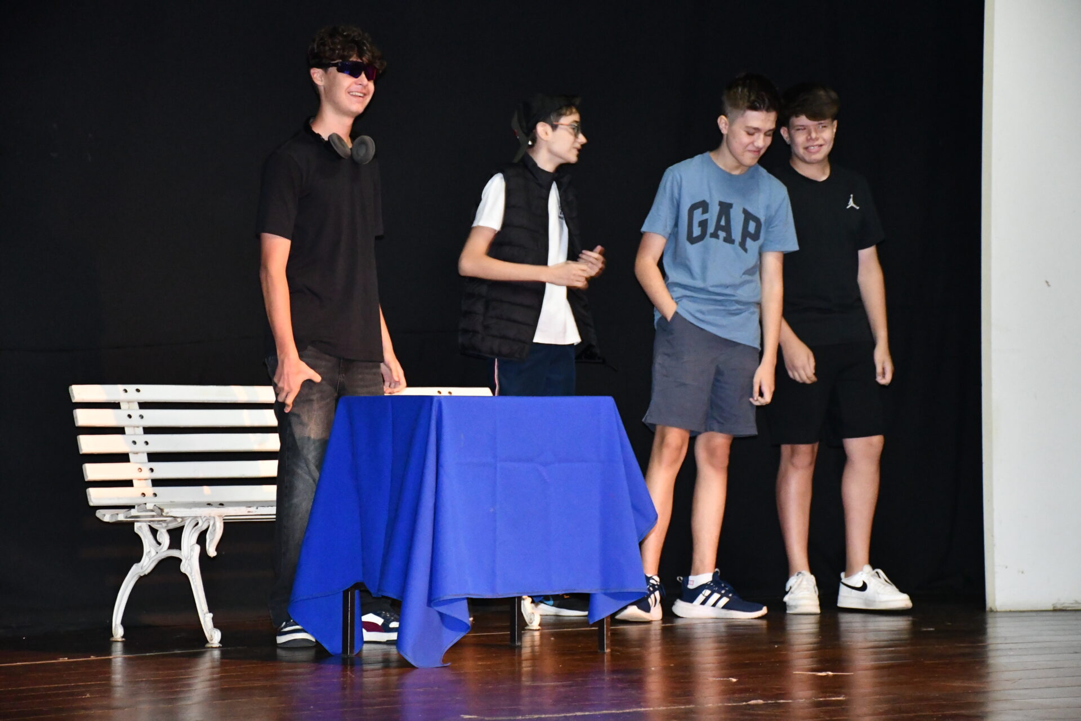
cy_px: 360
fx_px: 3363
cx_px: 540
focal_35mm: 112
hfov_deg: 18.3
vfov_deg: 12.2
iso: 6400
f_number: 5
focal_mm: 75
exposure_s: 1/60
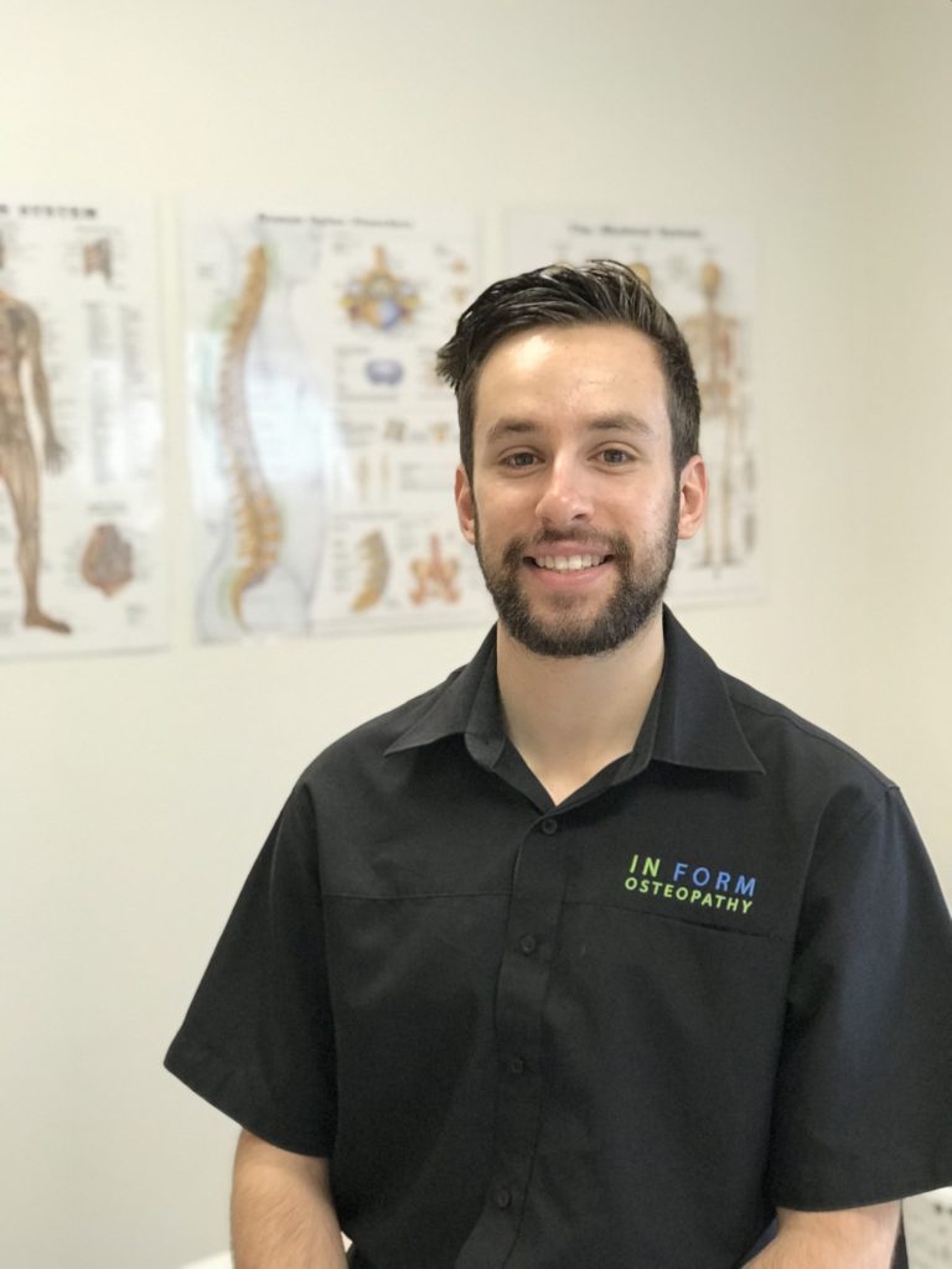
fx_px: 2090
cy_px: 634
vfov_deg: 33.8
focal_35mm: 57
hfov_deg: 25.7
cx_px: 476
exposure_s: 1/100
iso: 250
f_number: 2.8
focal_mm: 6.6
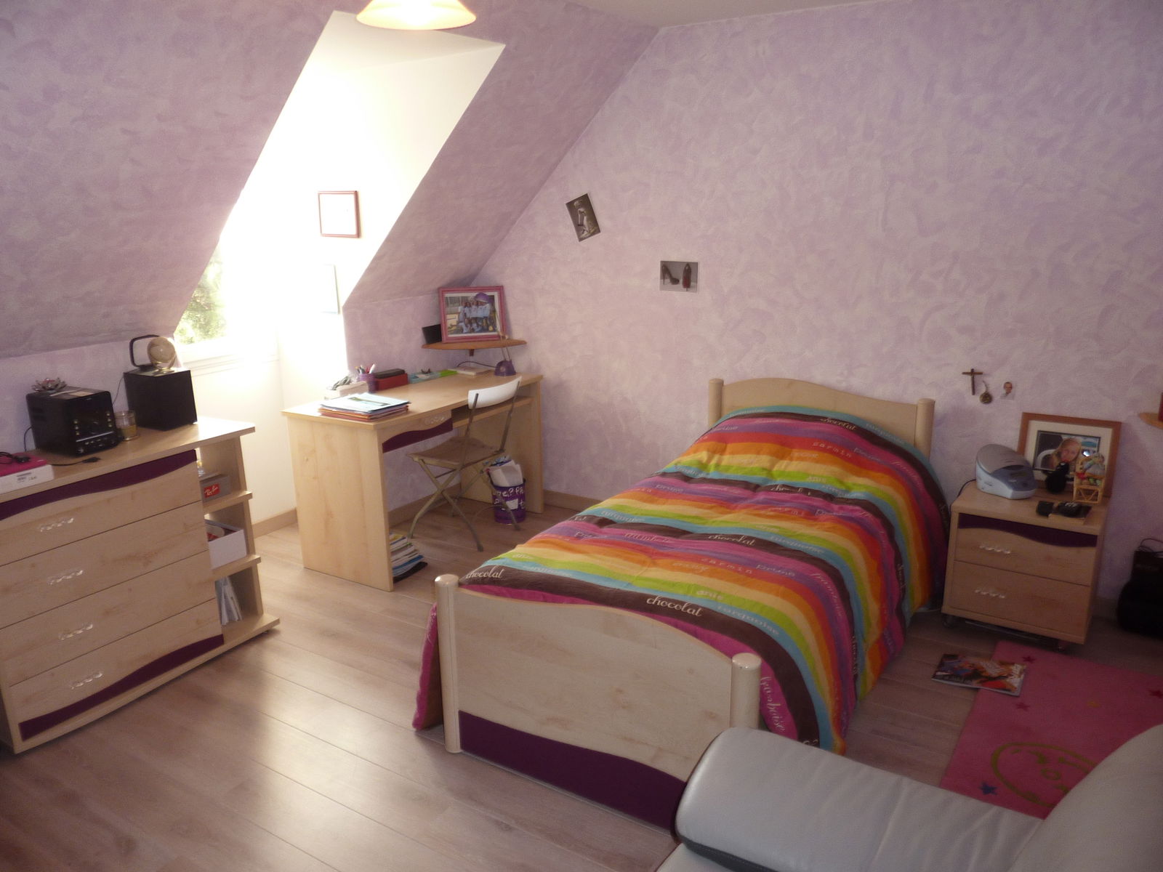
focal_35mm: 25
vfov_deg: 54.9
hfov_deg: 69.4
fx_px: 840
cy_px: 436
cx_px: 582
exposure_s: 1/30
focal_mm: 4.1
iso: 125
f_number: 3.3
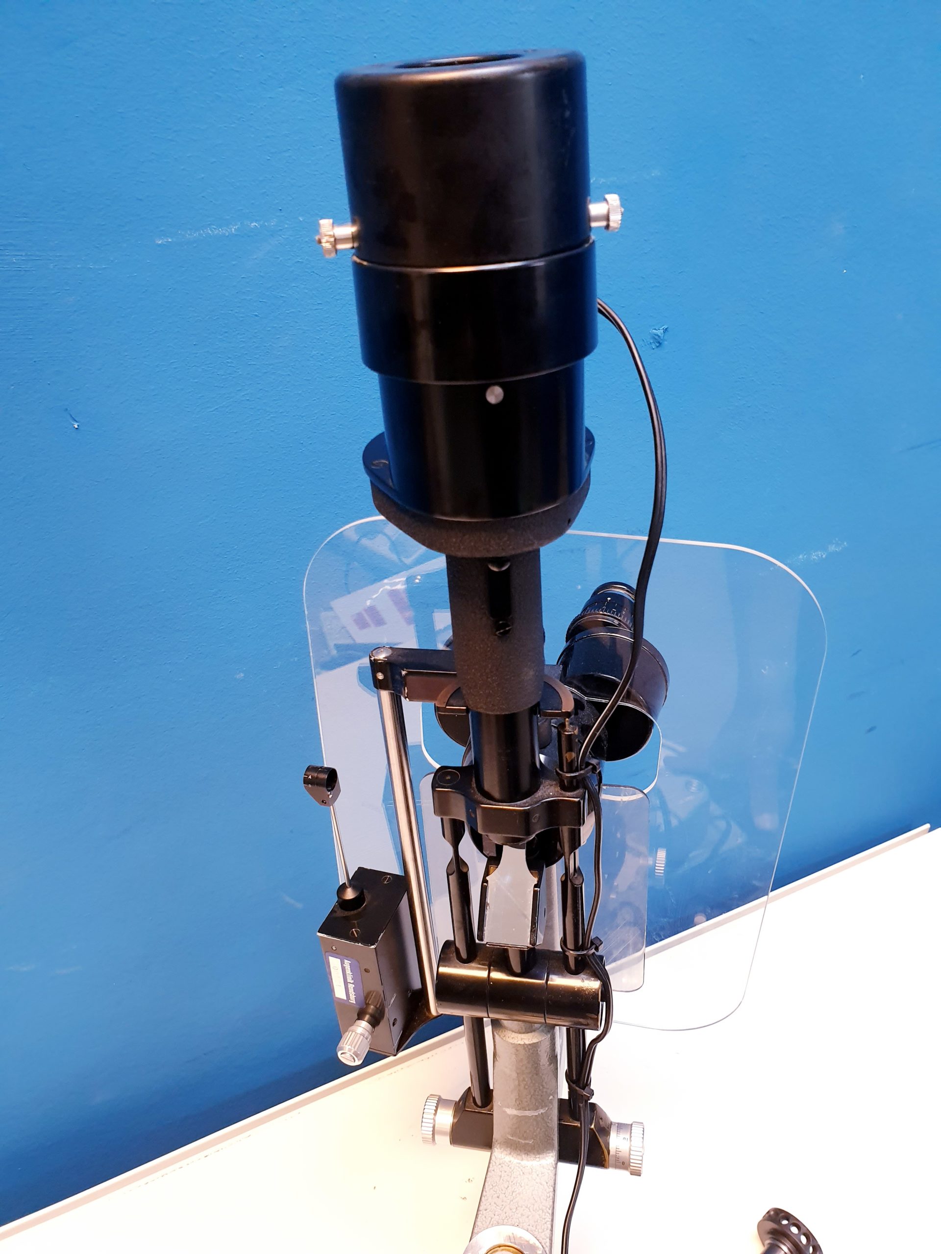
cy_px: 627
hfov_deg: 53.1
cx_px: 470
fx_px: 942
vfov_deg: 67.3
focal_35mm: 26
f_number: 2.4
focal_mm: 4.3
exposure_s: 1/50
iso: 200
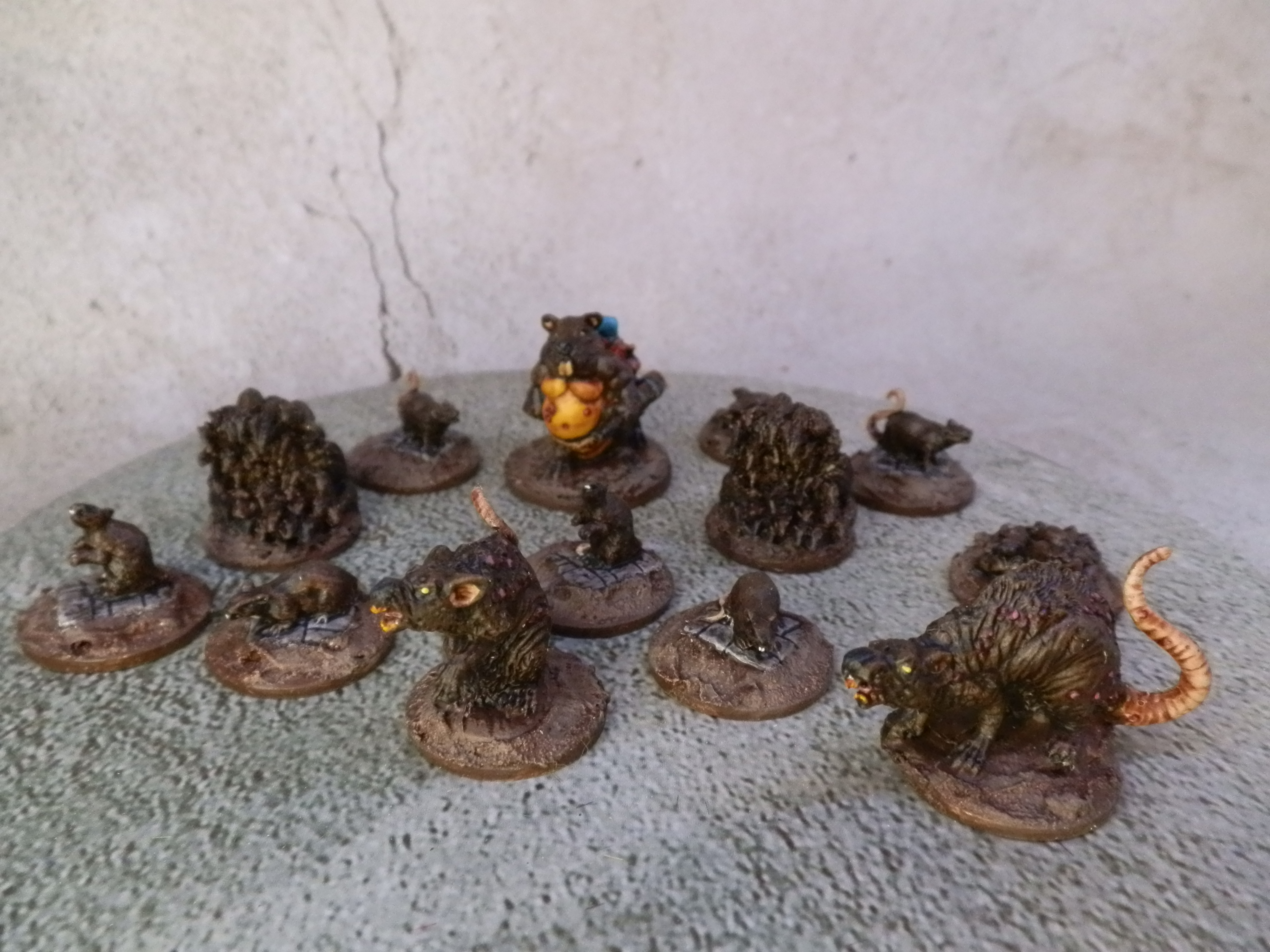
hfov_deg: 63.4
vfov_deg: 49.7
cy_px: 476
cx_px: 635
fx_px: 1027
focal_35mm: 28
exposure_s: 1/100
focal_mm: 5
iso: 400
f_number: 3.1
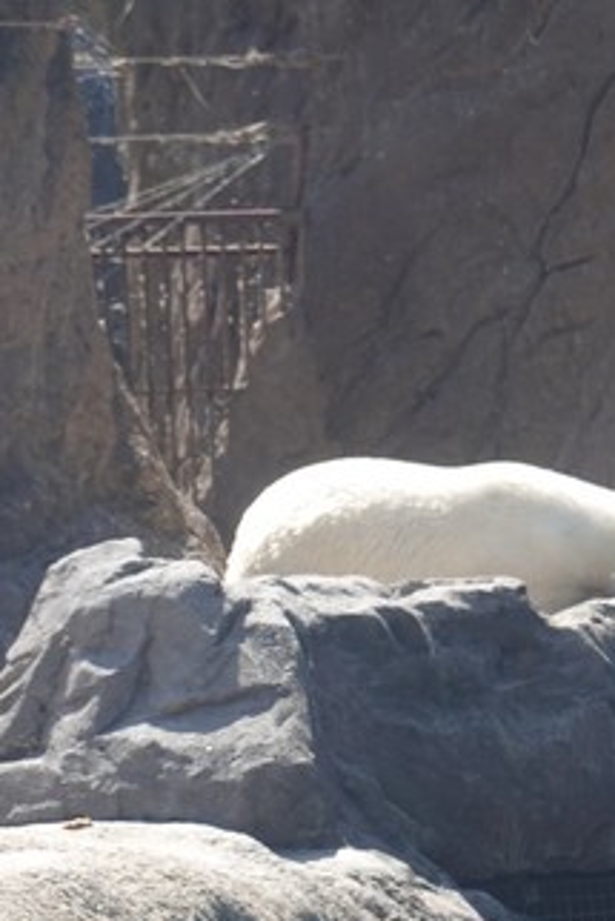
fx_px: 8677
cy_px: 481
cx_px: 584
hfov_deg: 4.1
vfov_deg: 6.1
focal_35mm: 339
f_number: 4.5
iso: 250
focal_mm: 65.97
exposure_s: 1/500
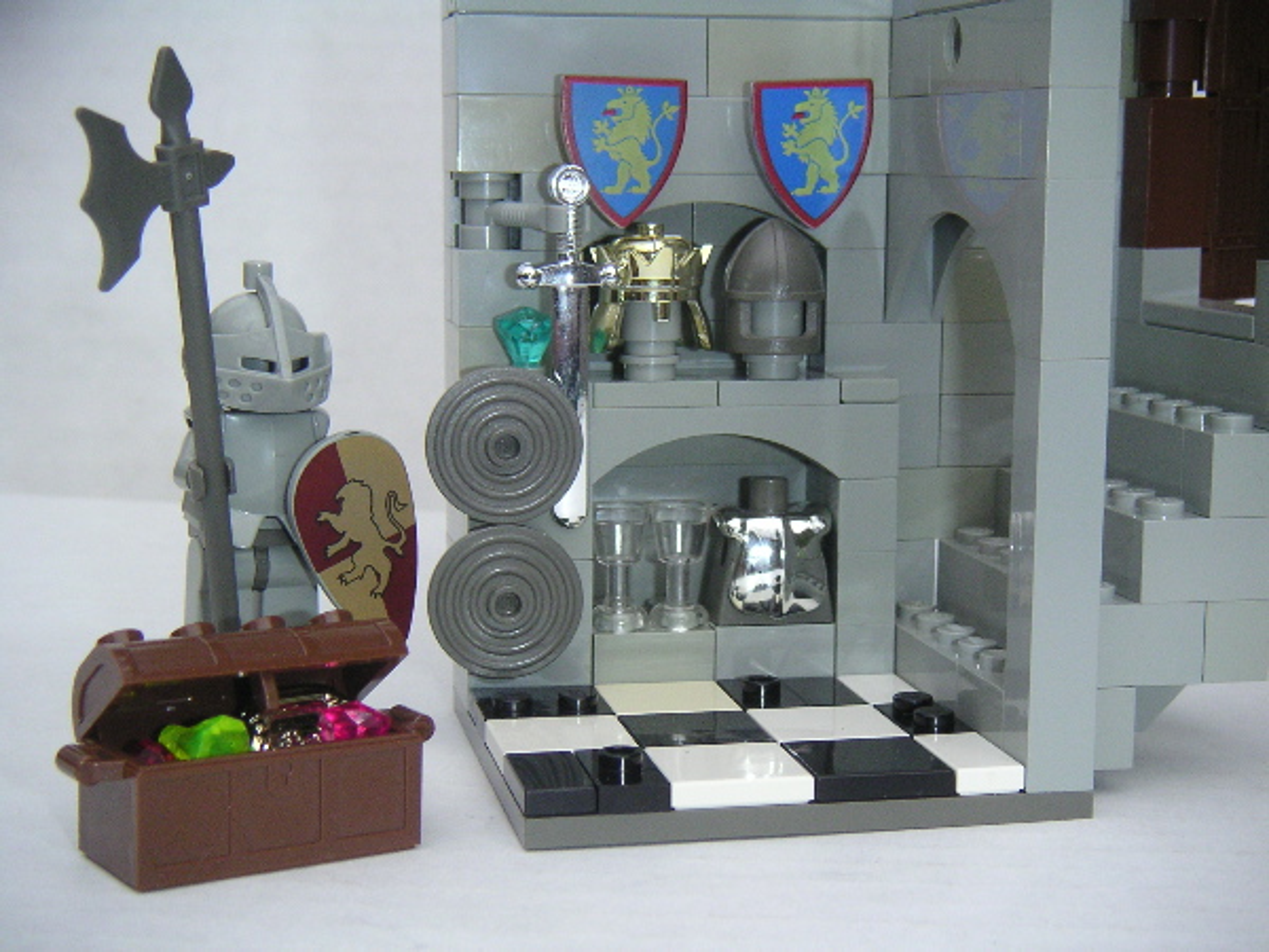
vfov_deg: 22.9
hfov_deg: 30.3
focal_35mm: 64
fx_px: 2346
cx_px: 634
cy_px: 476
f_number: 6.7
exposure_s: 1/350
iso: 160
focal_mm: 9.9
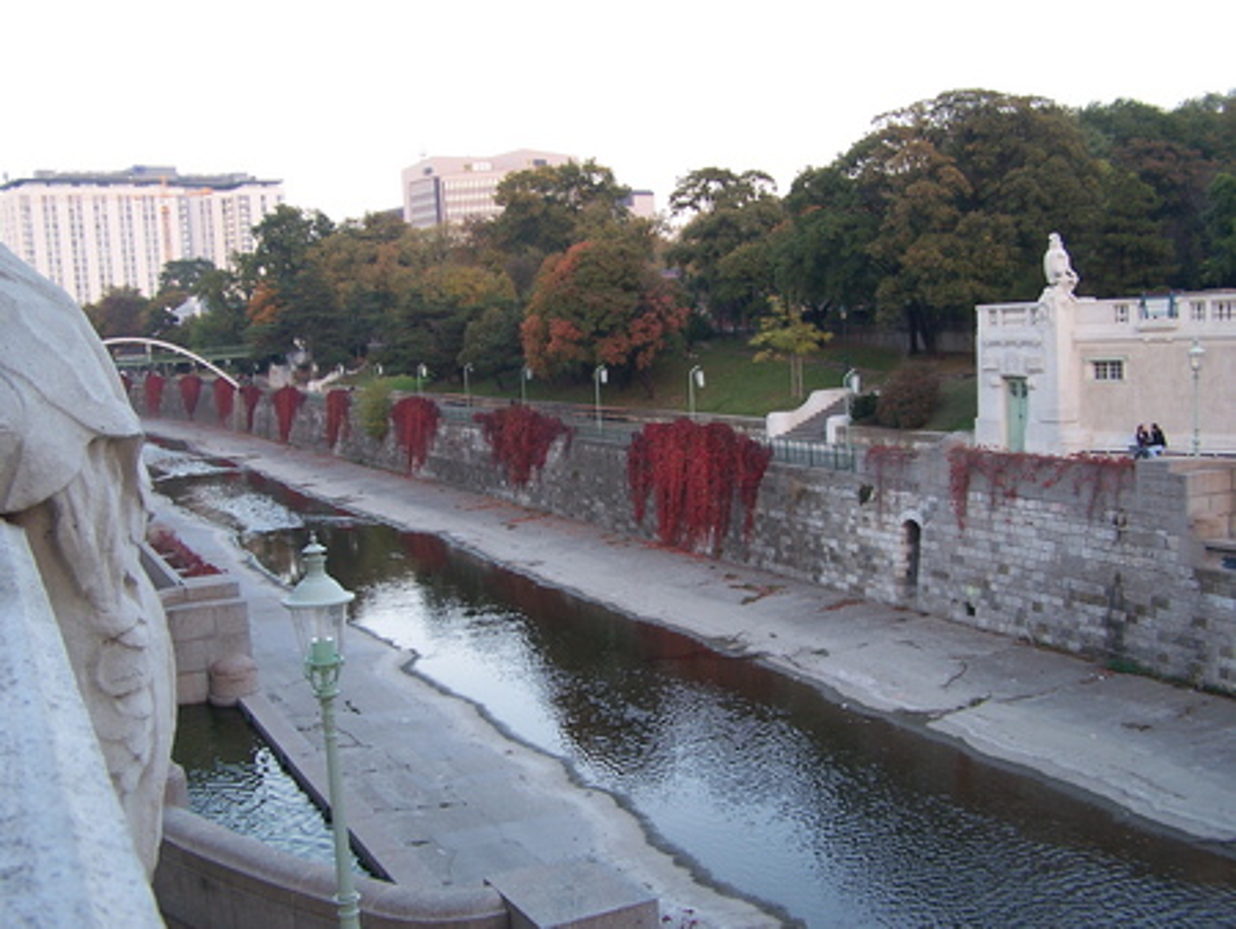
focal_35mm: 38
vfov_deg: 37.8
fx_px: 1358
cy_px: 464
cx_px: 618
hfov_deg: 49.0
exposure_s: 1/80
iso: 80
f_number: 2.8
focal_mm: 6.3
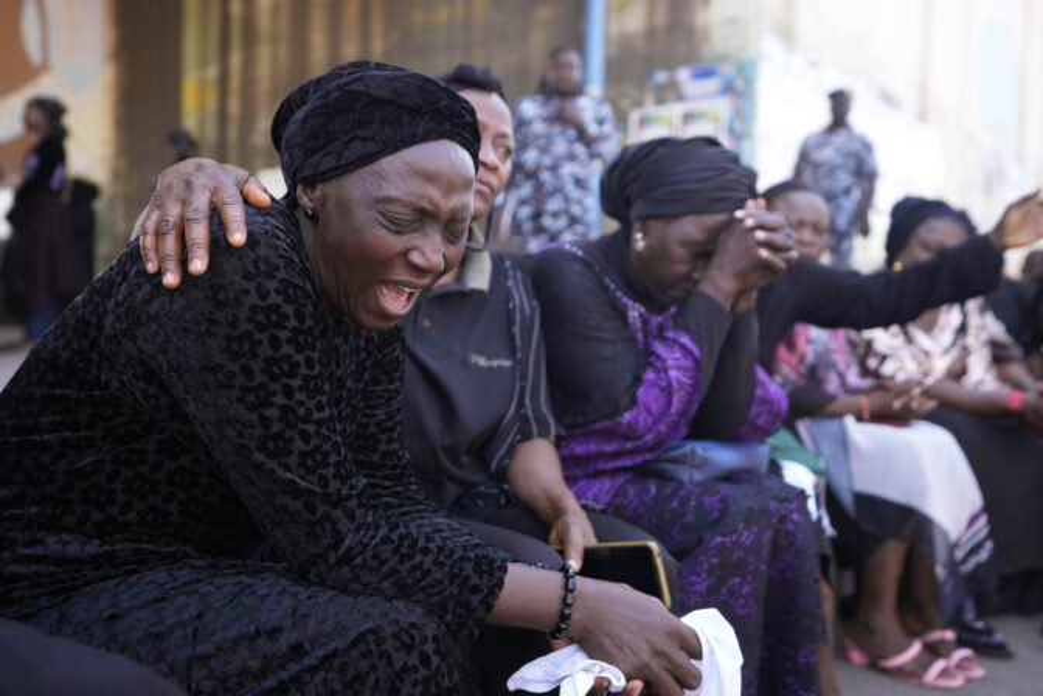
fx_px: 1014
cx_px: 522
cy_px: 348
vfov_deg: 37.9
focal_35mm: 35
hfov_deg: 54.4
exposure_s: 1/1000
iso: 1000
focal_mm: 35
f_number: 2.8
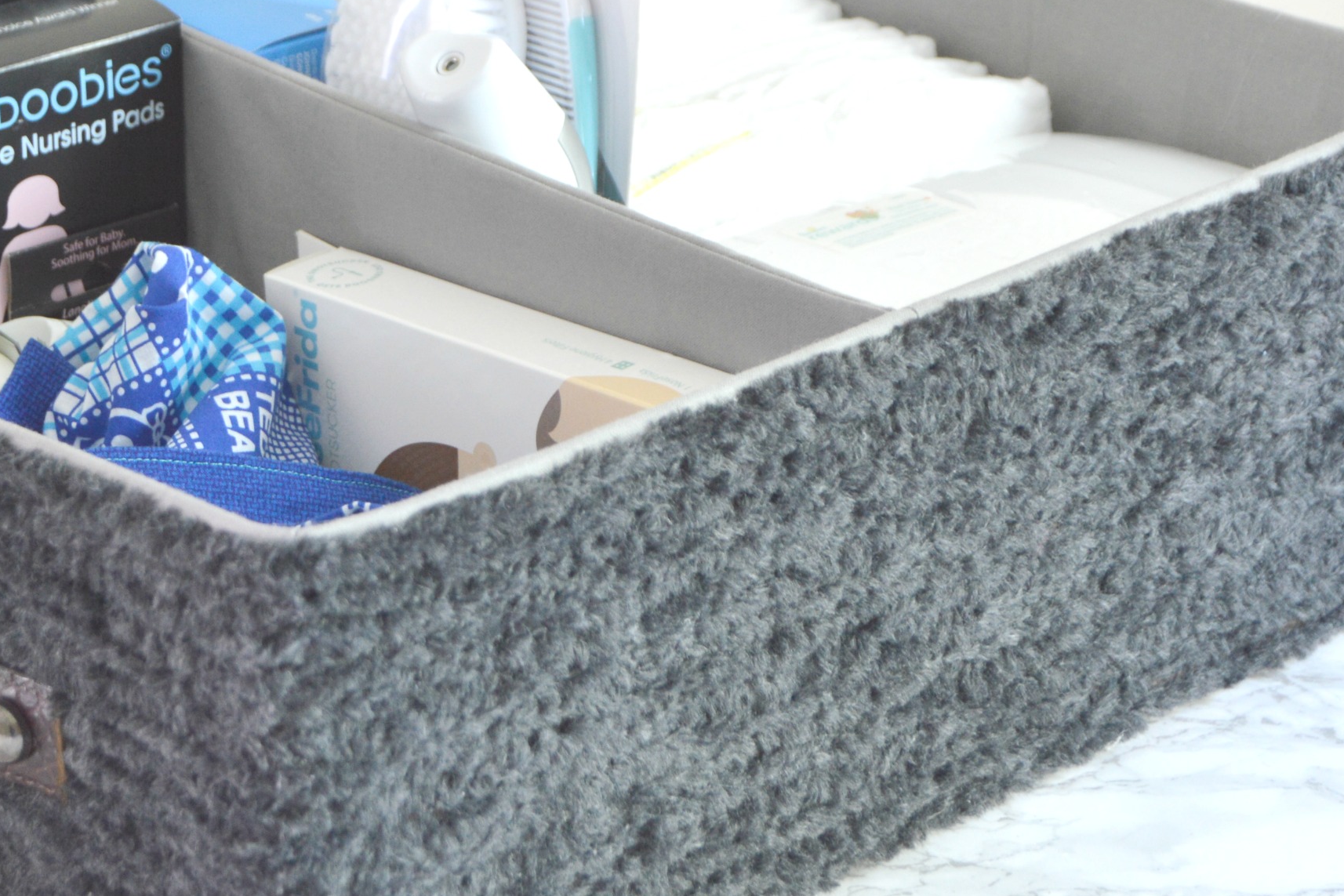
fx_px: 4107
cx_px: 487
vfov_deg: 12.5
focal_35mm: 110
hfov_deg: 18.6
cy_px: 378
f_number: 5.6
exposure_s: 1/2
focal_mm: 40
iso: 400
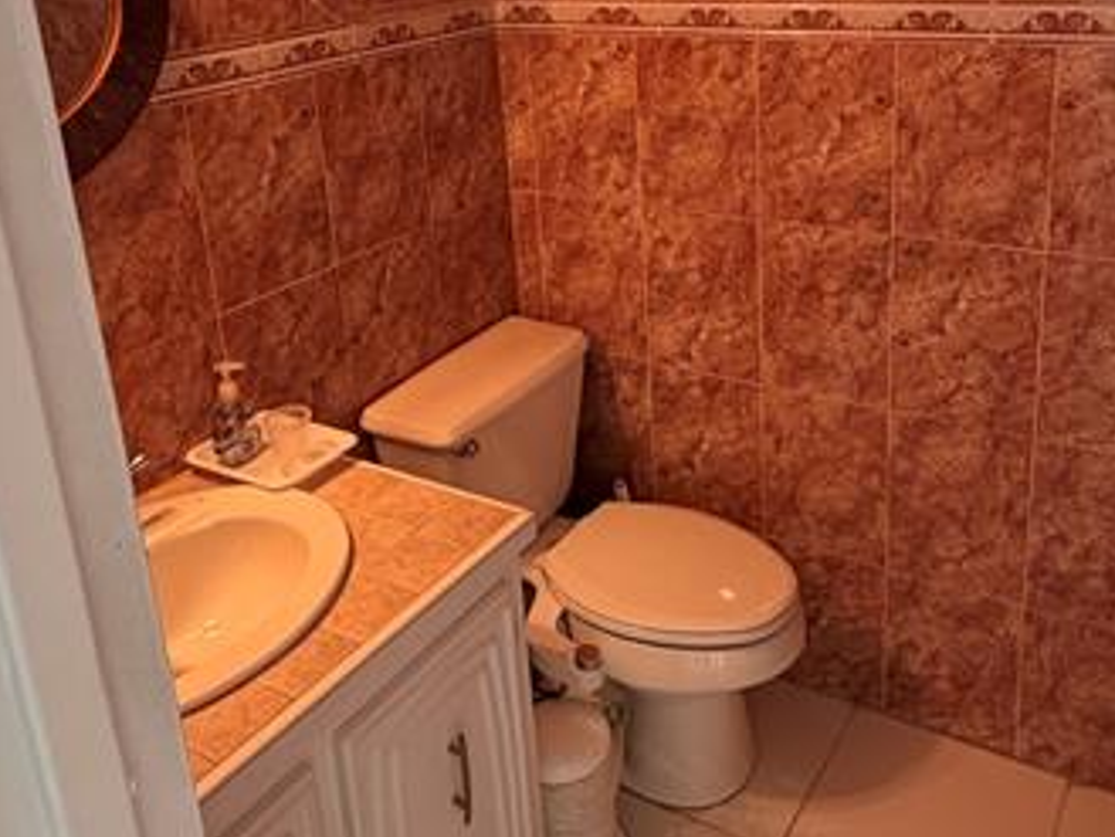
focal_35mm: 34
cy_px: 200
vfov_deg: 40.5
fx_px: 1096
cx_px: 637
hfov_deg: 53.7
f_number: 2.2
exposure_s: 1/120
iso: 200
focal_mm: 2.22
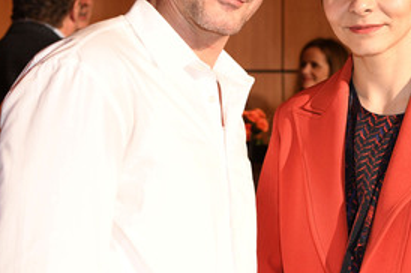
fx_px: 901
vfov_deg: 17.1
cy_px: 57
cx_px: 292
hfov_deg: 25.5
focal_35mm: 79
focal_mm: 48
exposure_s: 1/60
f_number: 4.5
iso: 2000
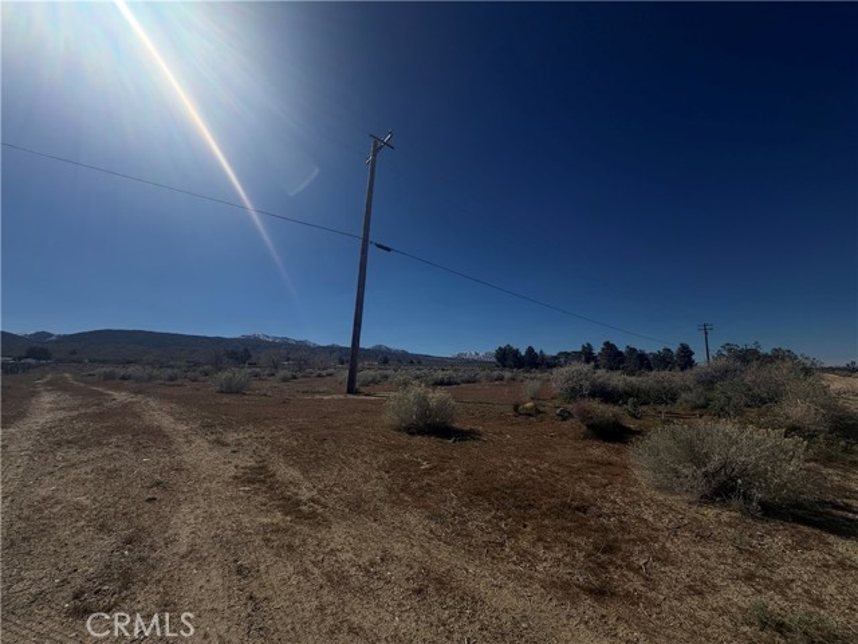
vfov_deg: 85.7
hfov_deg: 102.1
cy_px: 322
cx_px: 429
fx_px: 347
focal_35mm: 14
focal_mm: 2.22
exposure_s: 1/6135
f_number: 2.2
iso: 50
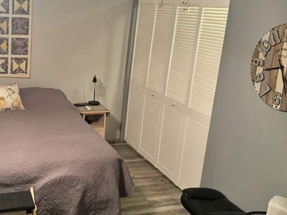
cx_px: 64
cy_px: 96
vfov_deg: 33.6
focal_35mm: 43
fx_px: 356
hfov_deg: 42.2
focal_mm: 6.76
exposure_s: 1/60
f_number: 1.78
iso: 500
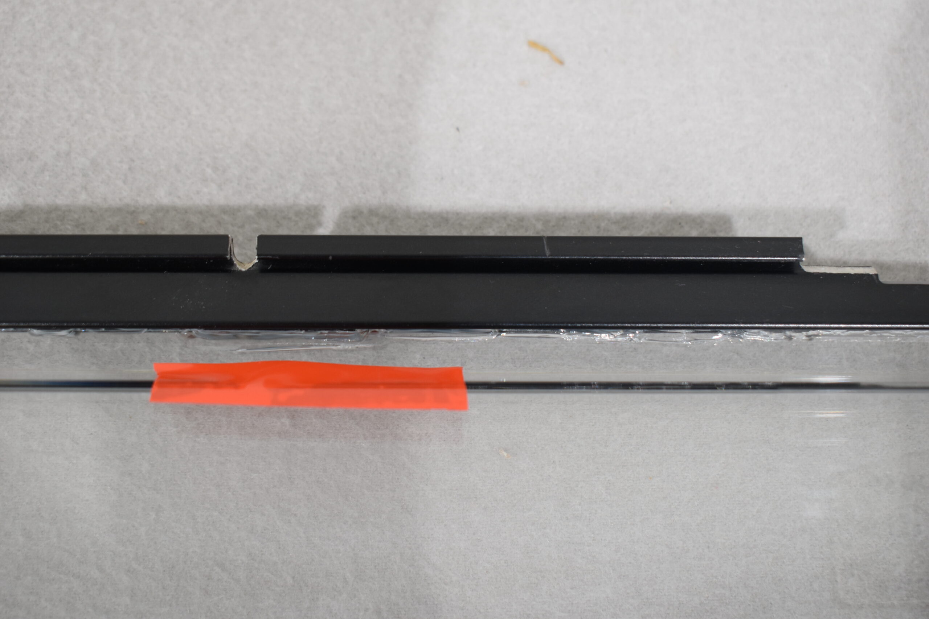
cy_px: 310
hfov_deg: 38.9
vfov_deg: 26.5
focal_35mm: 51
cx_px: 464
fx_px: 1316
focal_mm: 34
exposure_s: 1/60
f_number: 5.6
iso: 500
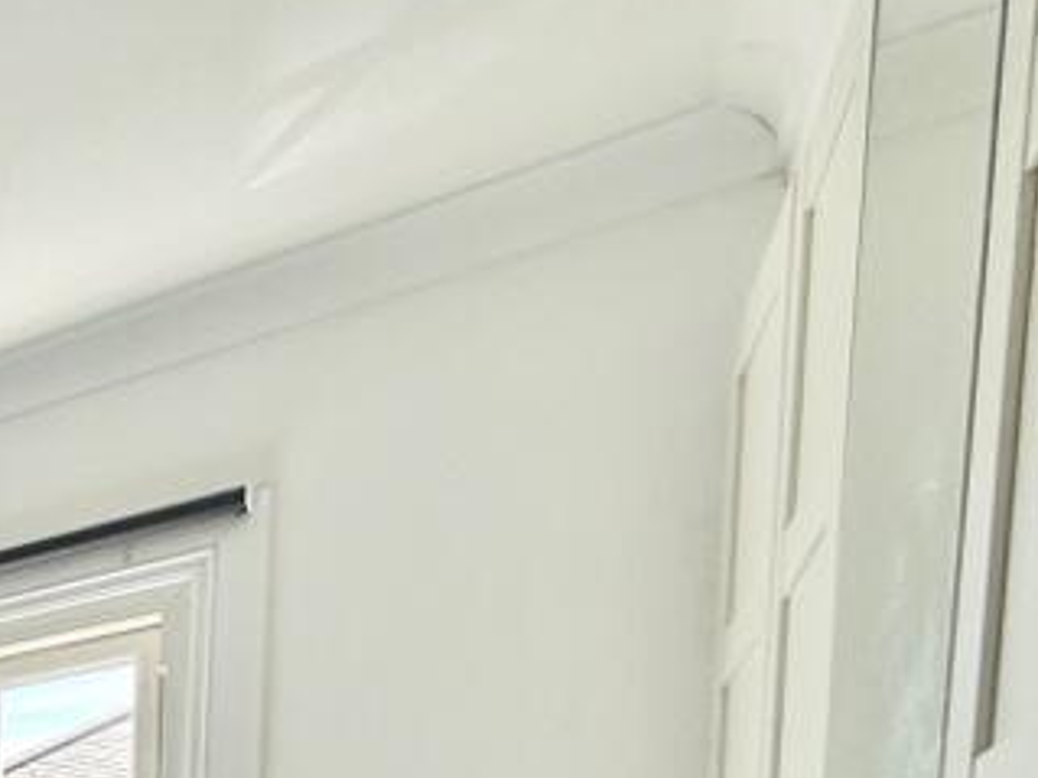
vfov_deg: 24.2
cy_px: 1208
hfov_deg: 26.5
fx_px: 1349
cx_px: -602
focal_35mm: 45
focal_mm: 2.22
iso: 64
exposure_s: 1/363
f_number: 2.2
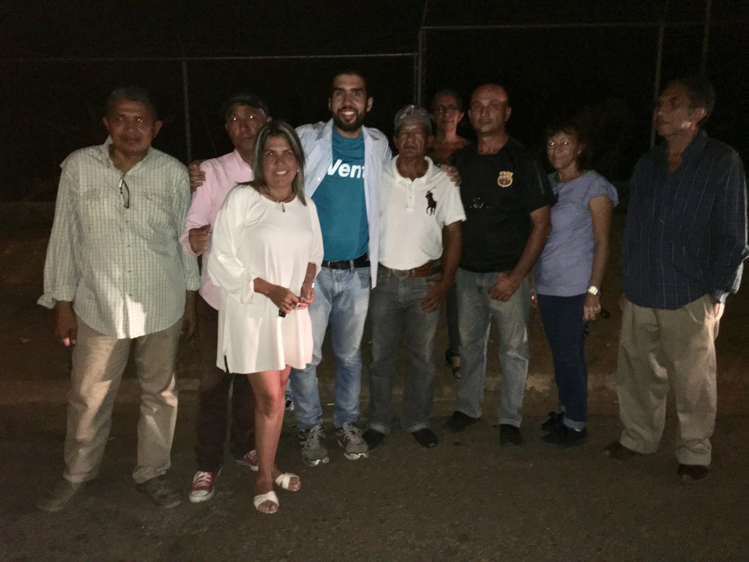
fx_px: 627
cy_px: 281
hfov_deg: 61.7
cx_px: 374
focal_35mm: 29
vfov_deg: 48.2
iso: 200
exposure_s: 1/16
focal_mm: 4.15
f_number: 2.2
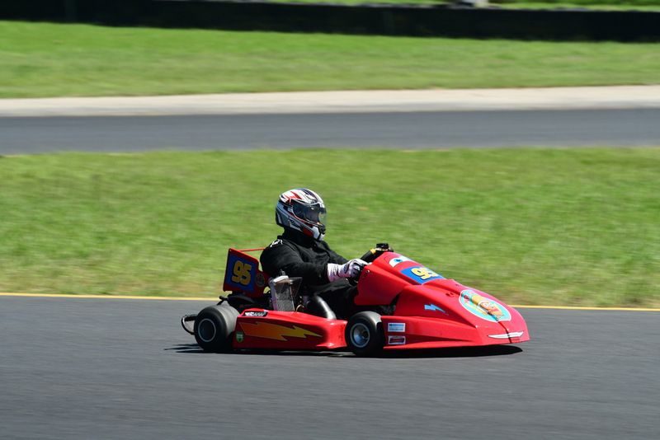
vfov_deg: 4.8
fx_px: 5227
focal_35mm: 285
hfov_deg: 7.2
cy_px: 220
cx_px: 330
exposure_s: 1/250
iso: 250
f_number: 11
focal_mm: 190
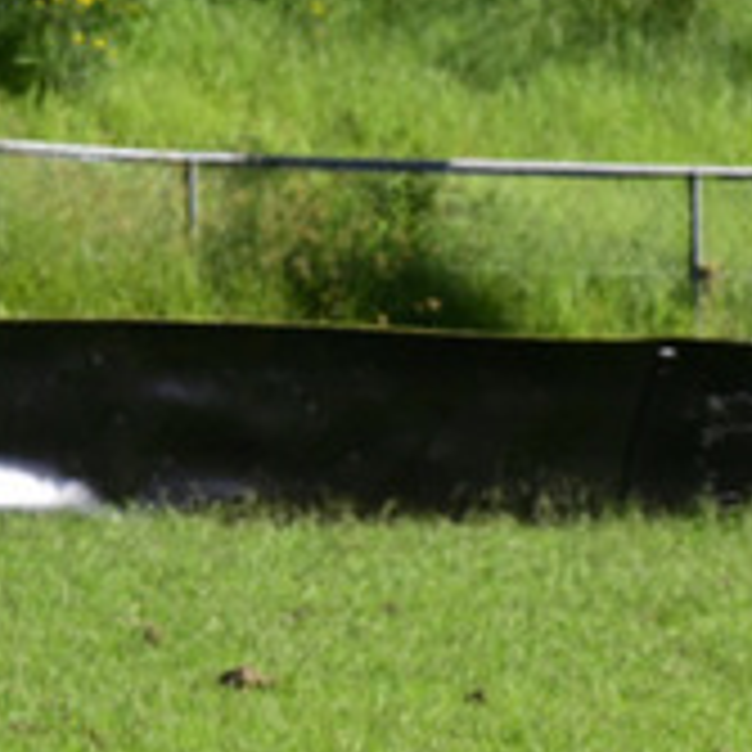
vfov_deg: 1.3
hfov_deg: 1.3
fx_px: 34090
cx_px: 657
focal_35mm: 1387
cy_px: 1067
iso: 640
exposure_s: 1/640
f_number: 11
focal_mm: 340
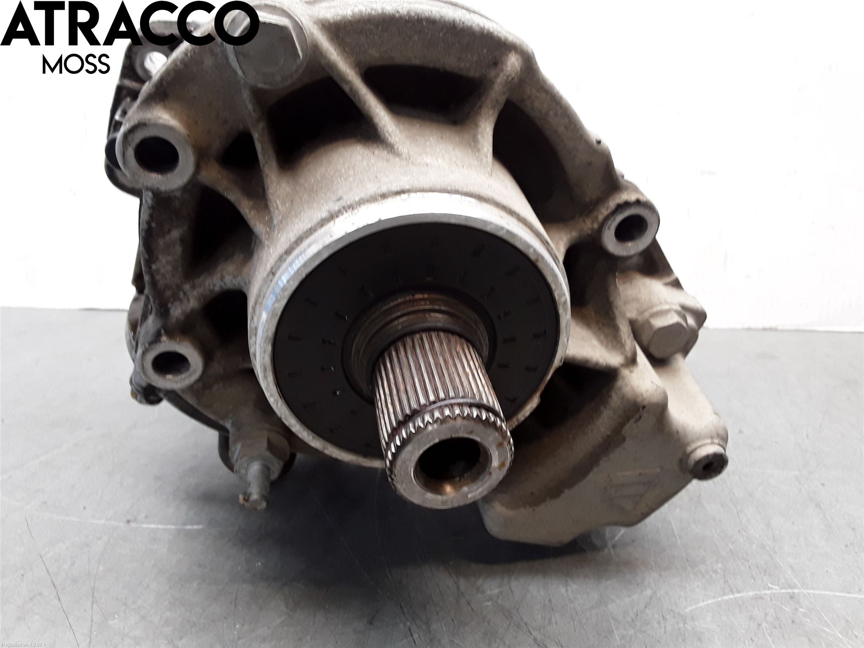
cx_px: 432
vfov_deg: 49.7
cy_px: 324
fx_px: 699
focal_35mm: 28
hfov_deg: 63.4
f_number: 1.9
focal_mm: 2.91
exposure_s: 1/50
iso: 64
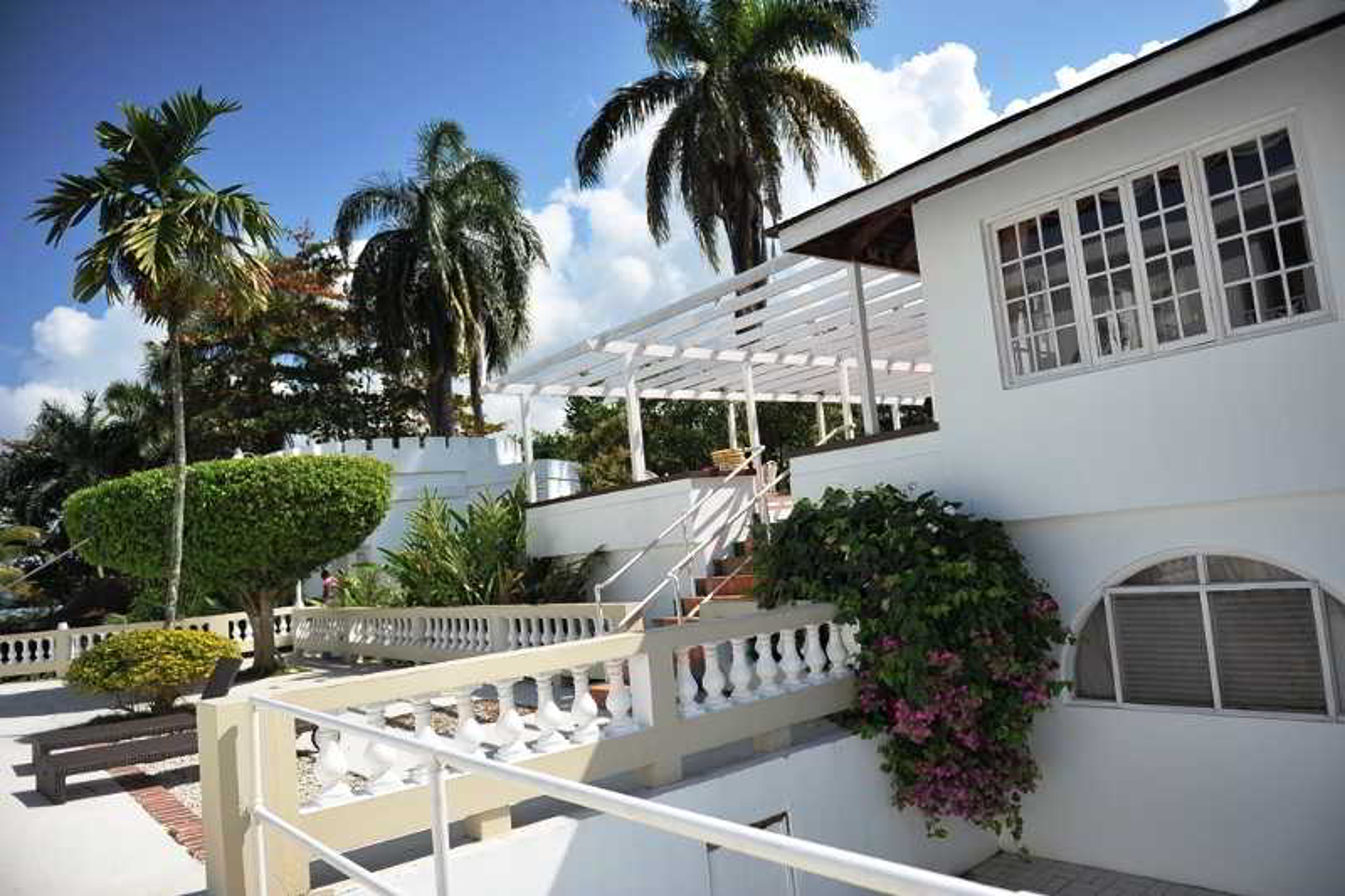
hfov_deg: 73.8
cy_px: 448
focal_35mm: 24
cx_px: 672
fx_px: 896
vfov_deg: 53.1
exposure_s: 1/5000
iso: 200
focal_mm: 24
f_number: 2.8
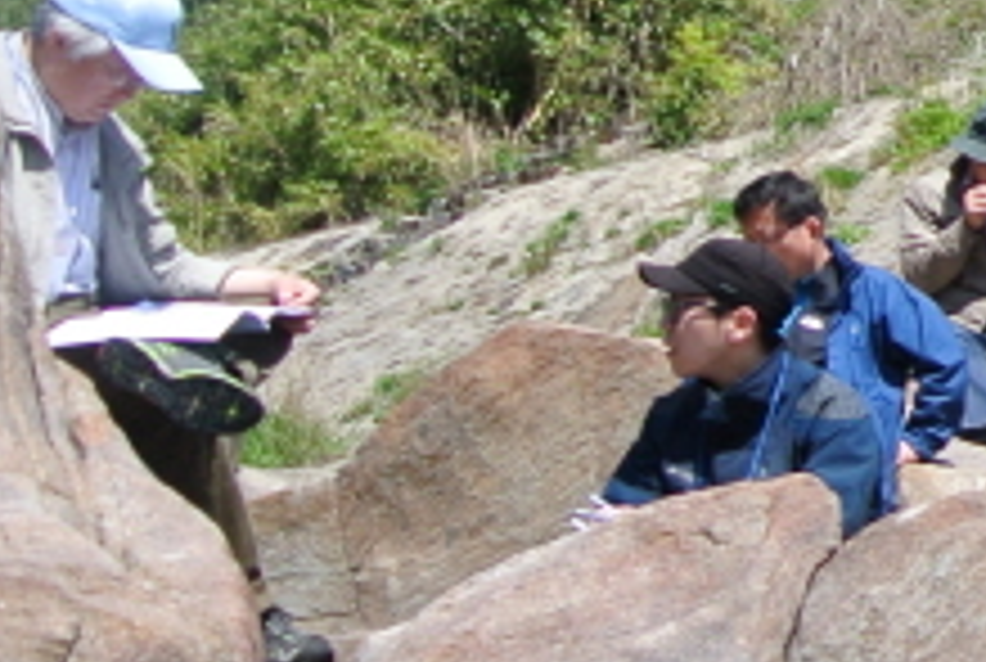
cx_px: 2530
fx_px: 3925
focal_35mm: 143
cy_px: 513
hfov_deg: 11.3
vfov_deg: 9.6
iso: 100
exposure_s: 1/640
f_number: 4.5
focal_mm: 10
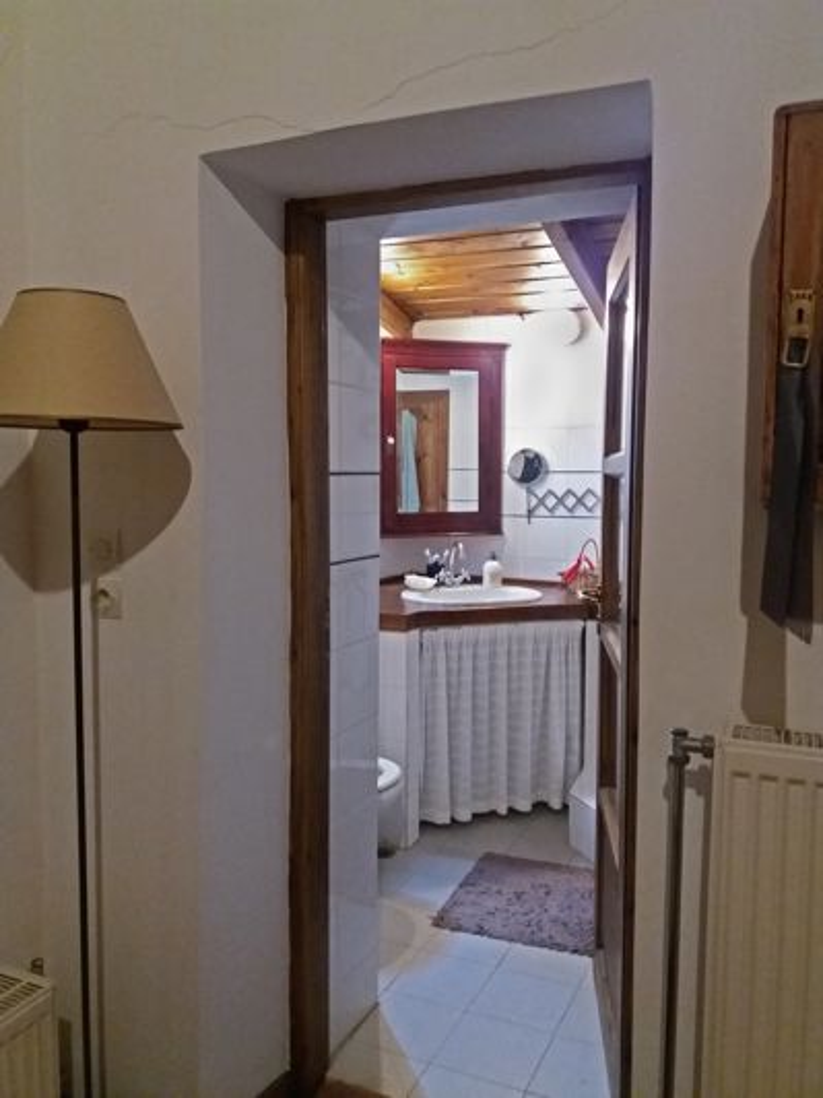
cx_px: 412
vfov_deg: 63.4
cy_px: 549
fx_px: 888
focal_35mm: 28
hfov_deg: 49.7
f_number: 1.9
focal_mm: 3.7
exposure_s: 1/17
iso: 400
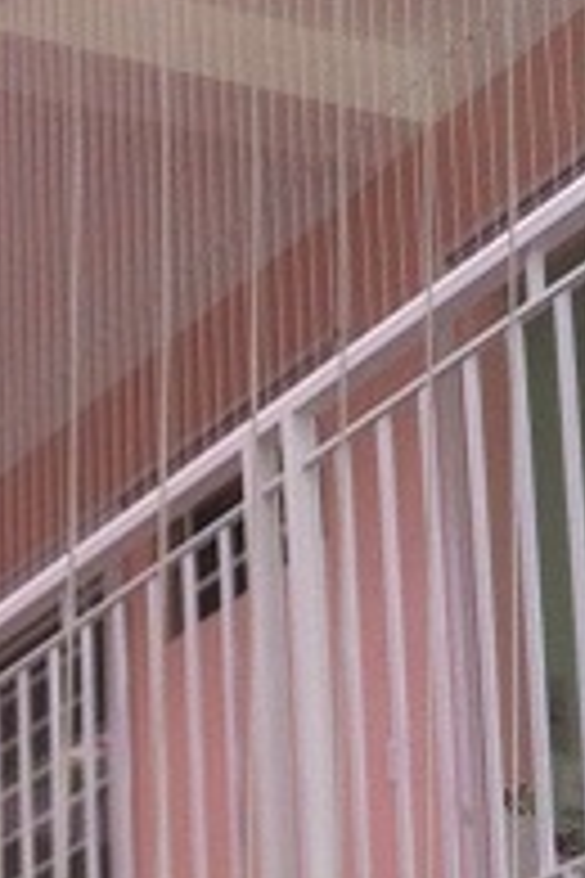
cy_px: 1603
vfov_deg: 12.5
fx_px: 3632
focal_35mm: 149
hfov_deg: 8.5
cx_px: -724
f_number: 2.8
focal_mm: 3.85
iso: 80
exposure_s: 1/279
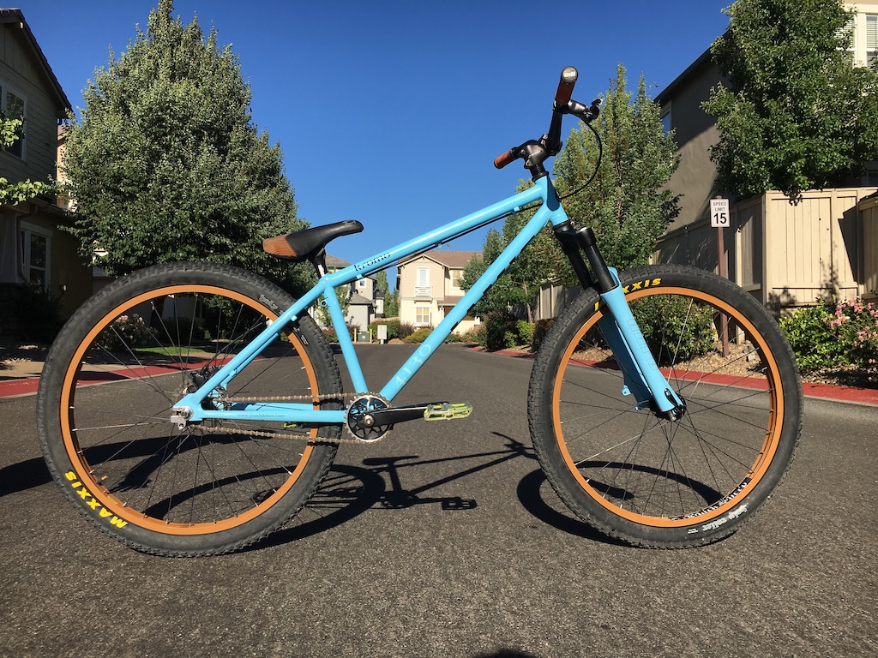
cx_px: 439
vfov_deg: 48.2
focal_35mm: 29
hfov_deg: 61.7
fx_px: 736
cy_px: 329
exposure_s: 1/1876
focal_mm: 4.15
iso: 25
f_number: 2.2
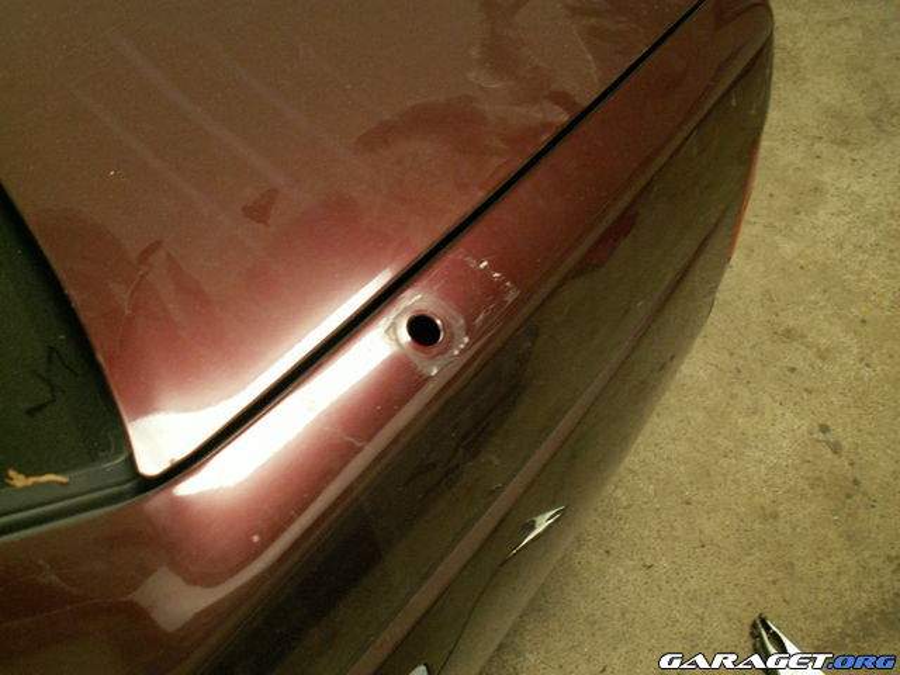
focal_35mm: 35
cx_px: 450
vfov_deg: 40.7
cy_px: 338
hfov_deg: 52.6
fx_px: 910
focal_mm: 5.86
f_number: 2.8
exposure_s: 1/10
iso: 160
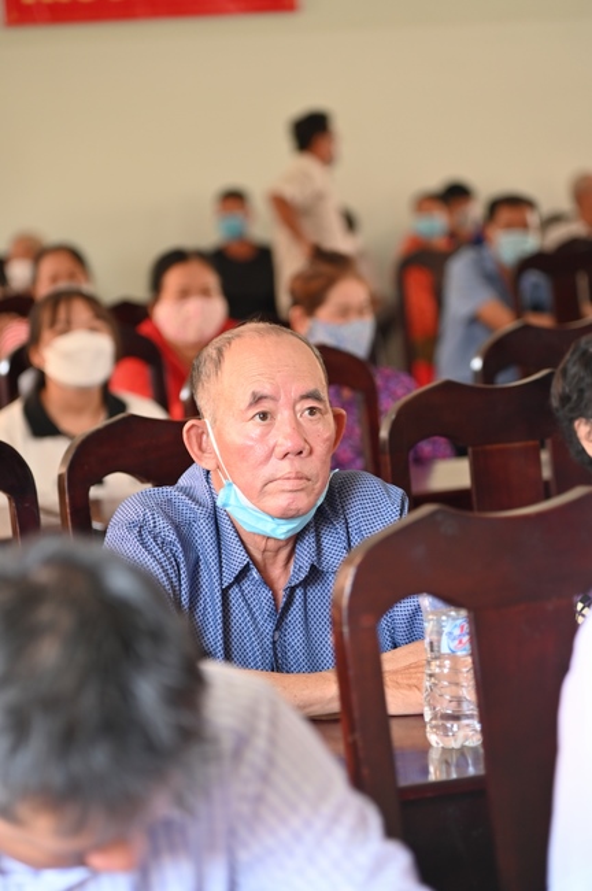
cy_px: 446
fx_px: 2966
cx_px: 296
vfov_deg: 17.1
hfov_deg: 11.4
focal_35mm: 120
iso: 800
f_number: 4
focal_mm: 120
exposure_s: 1/60
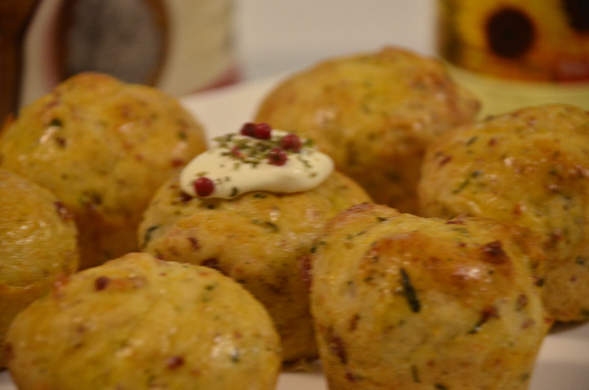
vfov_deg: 6.8
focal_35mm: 202
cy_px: 195
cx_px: 294
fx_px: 3306
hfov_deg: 10.2
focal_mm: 135
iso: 1000
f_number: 5.6
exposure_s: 1/30
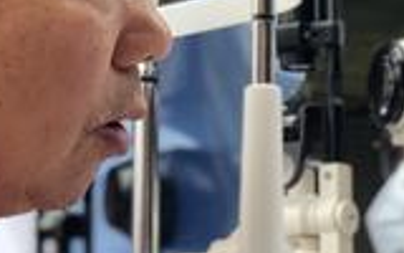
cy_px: 187
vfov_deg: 5.3
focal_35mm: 248
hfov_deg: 8.4
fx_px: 2731
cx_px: 510
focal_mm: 6
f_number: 2.4
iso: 16
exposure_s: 1/121
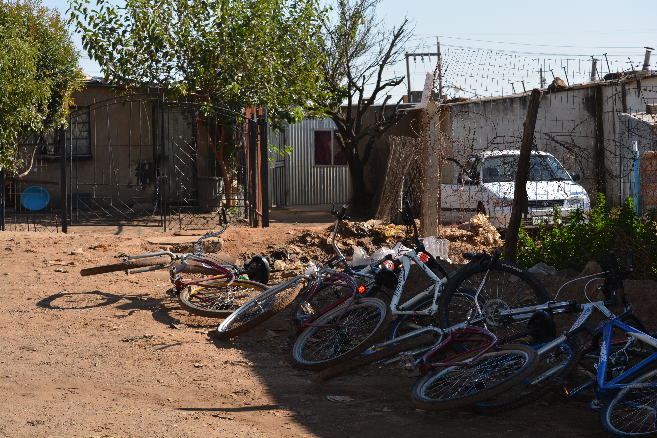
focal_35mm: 82
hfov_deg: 24.6
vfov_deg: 16.6
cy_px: 219
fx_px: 1506
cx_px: 328
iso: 100
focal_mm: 55
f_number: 8
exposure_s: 1/200
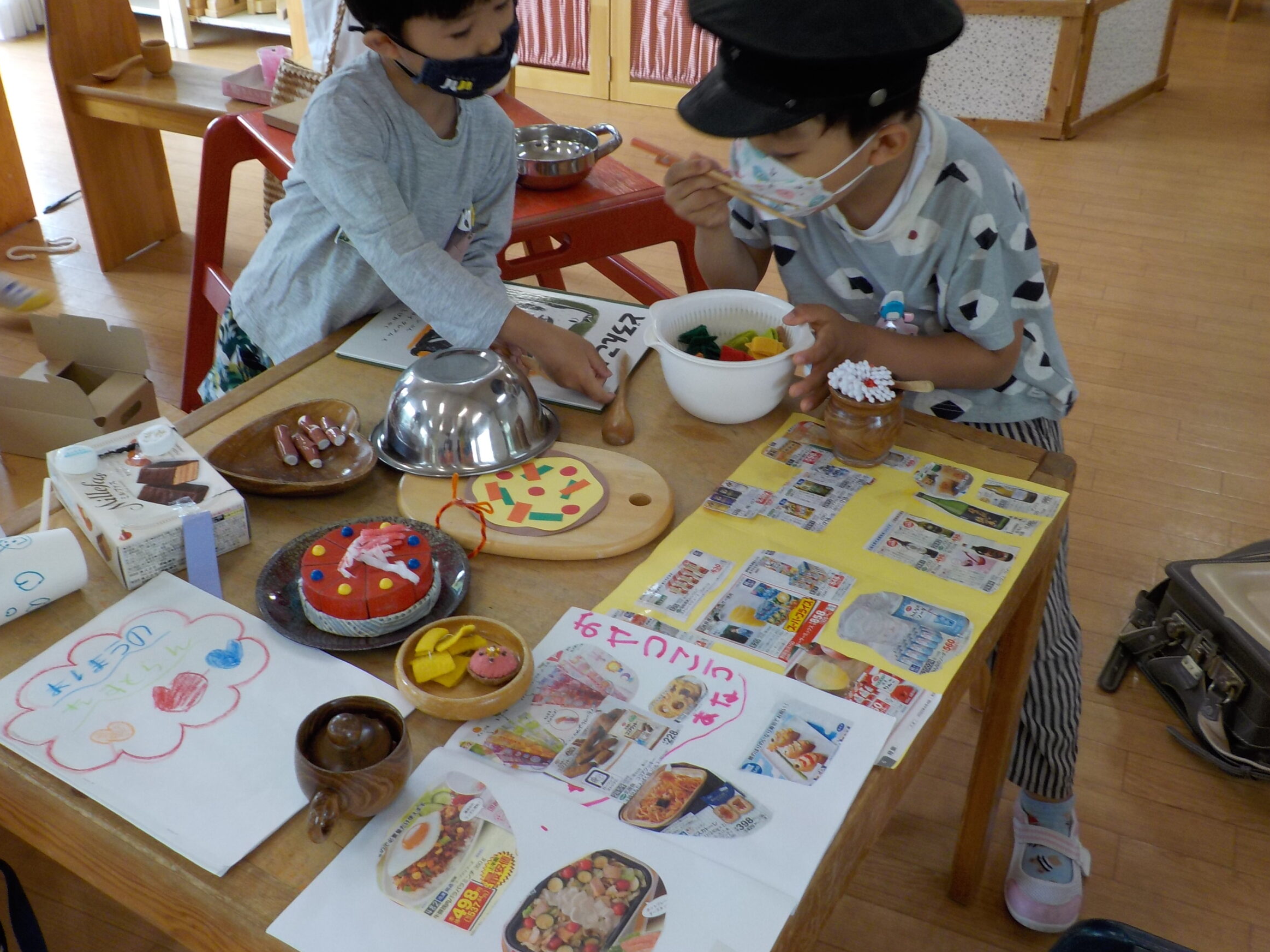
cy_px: 458
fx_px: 1211
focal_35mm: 33
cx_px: 625
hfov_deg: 55.4
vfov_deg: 42.9
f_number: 3.3
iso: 125
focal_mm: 4.1
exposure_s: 1/40
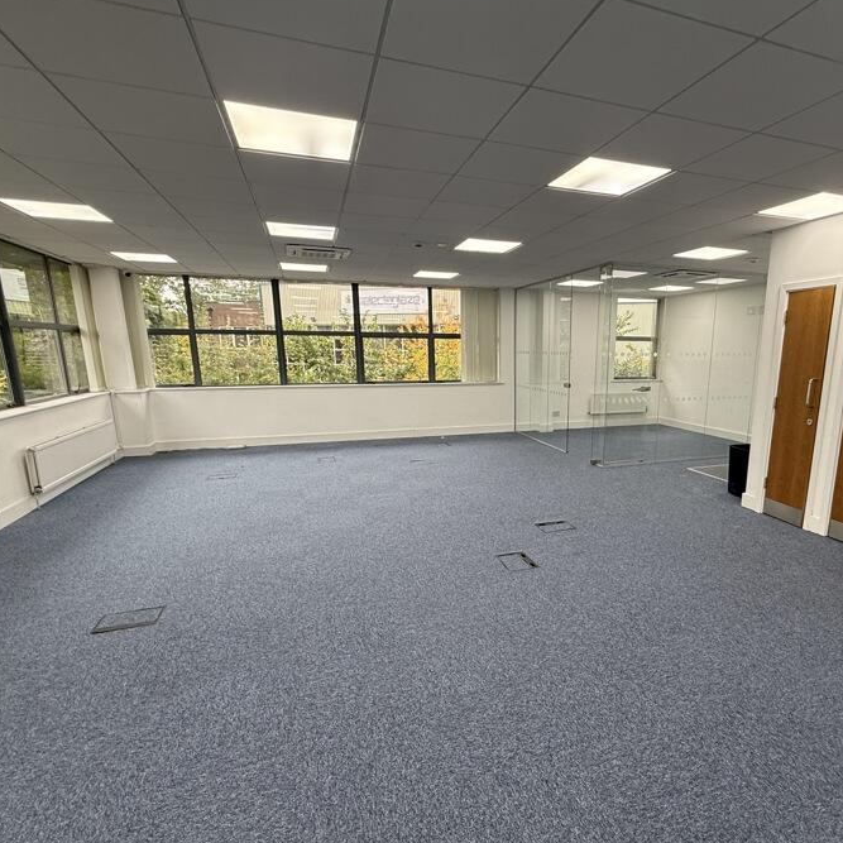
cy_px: 466
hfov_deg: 76.5
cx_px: 519
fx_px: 523
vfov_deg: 77.4
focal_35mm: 19
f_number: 2.2
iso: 100
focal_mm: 2.22
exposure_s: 1/100
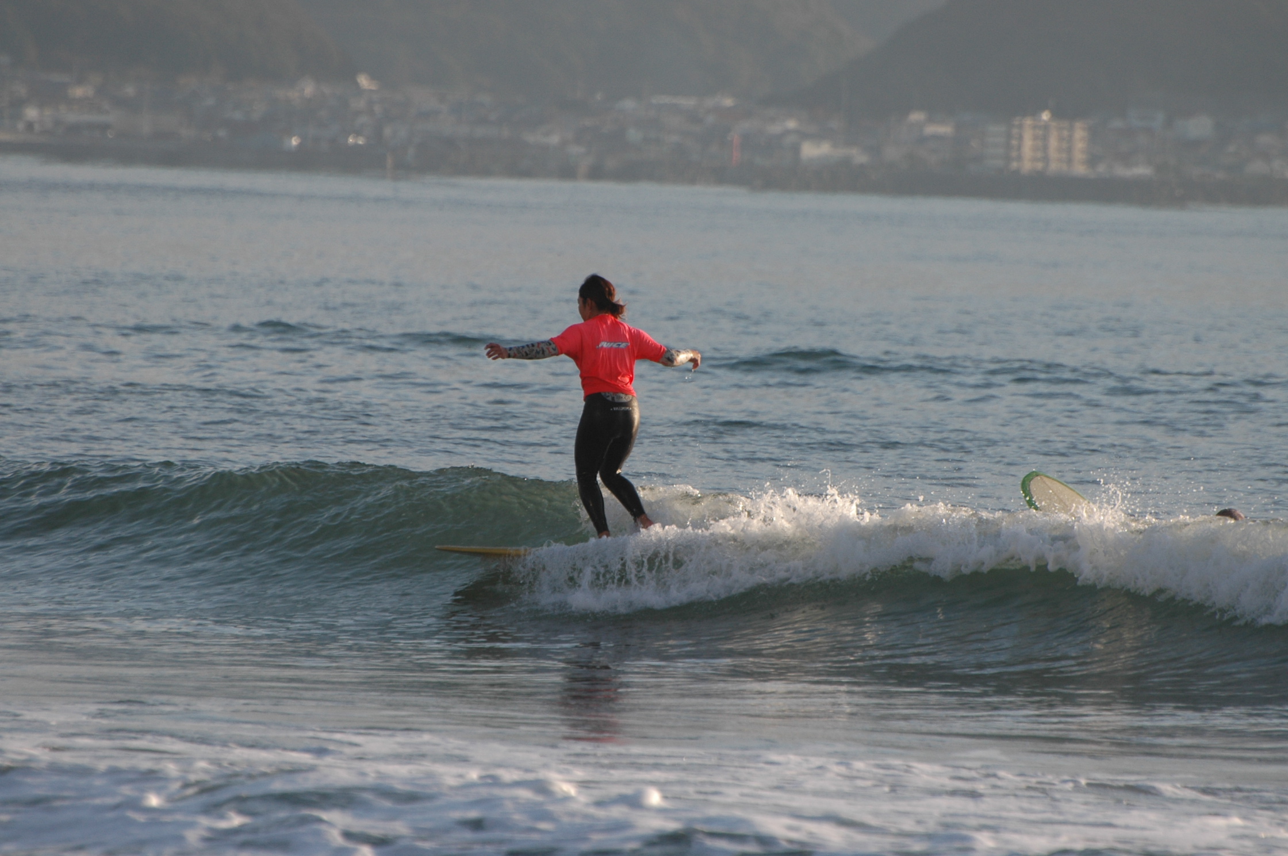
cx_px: 644
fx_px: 16081
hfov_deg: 4.6
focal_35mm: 450
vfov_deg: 3.0
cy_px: 428
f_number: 5.6
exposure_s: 1/640
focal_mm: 300
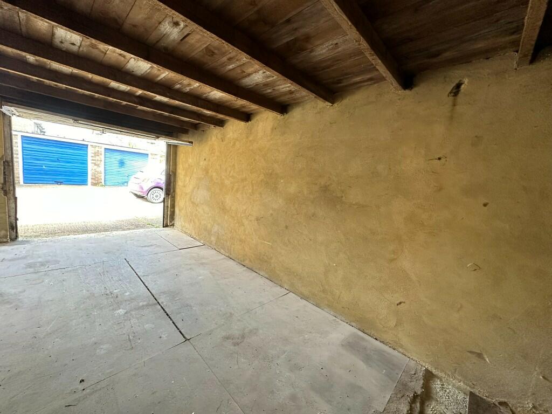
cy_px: 207
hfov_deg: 102.1
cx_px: 276
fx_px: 223
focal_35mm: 14
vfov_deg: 85.7
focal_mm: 2.22
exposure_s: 1/99
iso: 160
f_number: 2.2
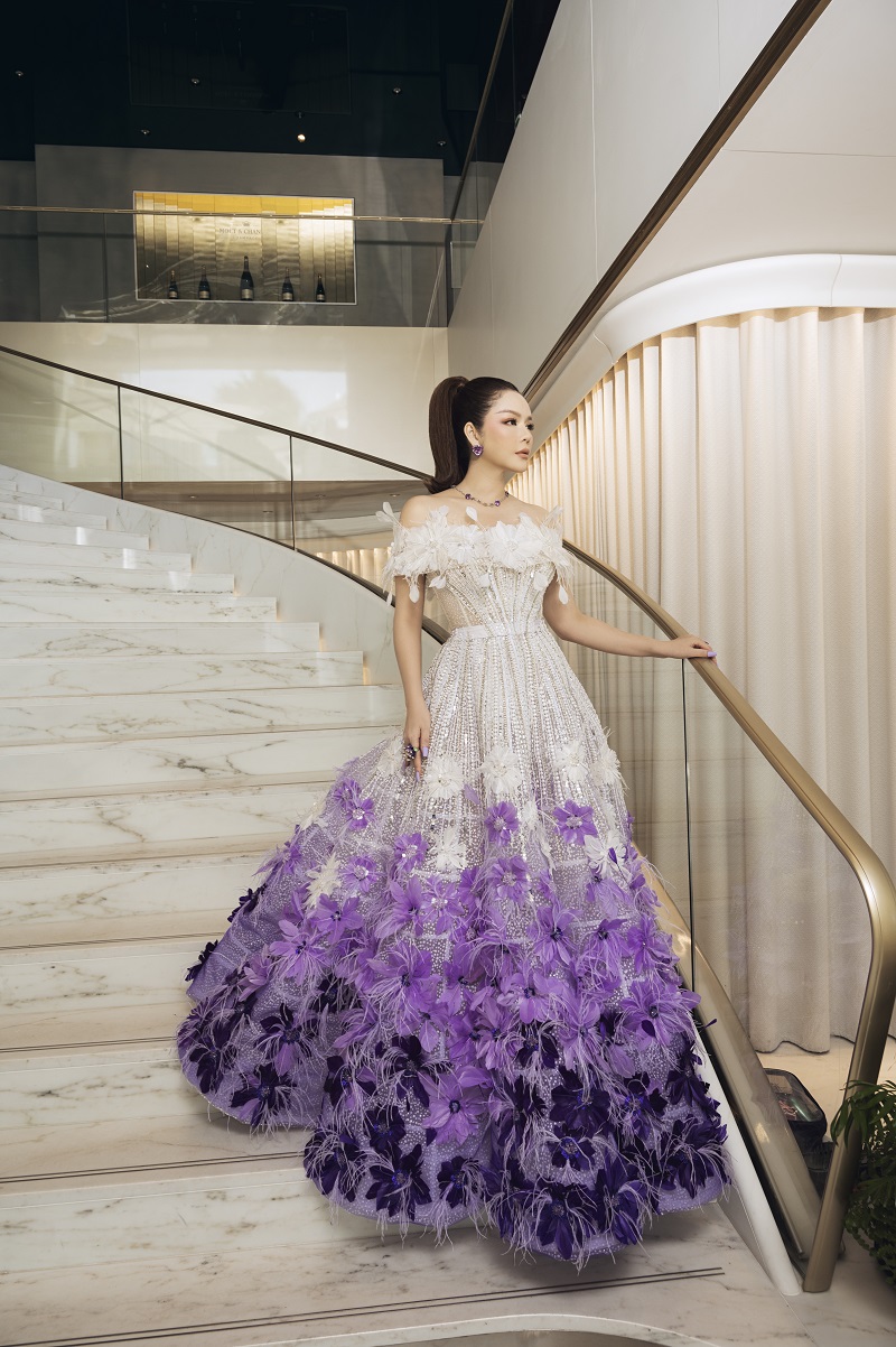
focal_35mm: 24
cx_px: 448
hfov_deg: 53.1
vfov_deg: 73.8
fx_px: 897
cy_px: 674
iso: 320
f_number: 6.3
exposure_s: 1/125
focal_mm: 24
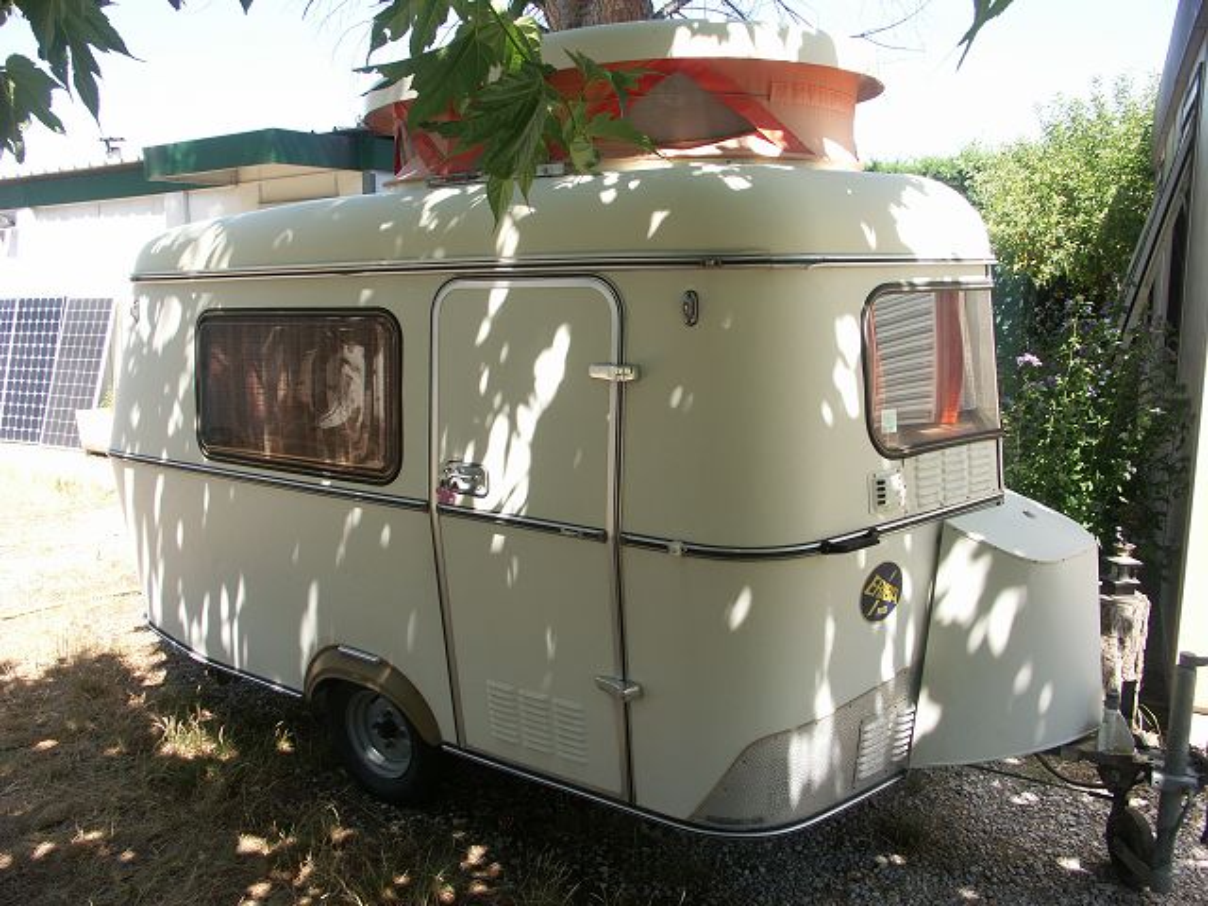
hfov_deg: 63.4
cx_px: 604
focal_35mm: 28
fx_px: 977
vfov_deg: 49.7
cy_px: 453
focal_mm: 7.21
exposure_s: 1/100
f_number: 5.6
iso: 64
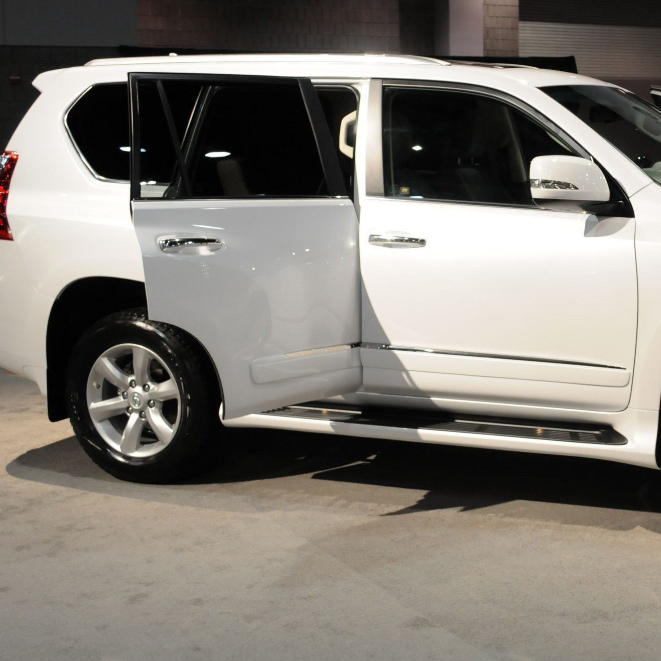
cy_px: 281
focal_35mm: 58
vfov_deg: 29.5
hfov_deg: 28.7
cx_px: 554
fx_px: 1253
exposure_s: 1/80
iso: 800
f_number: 4.5
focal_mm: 24
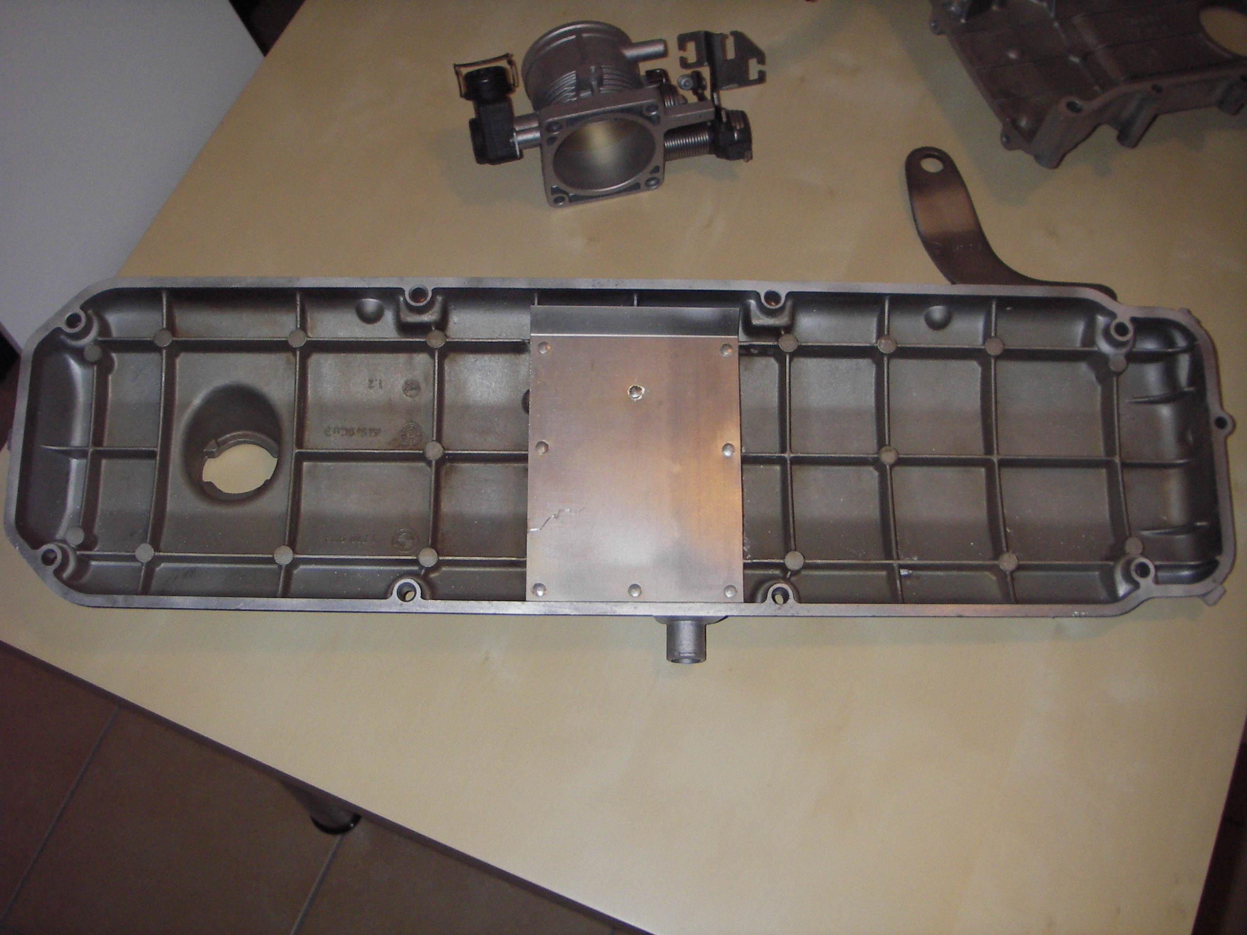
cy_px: 468
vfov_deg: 37.7
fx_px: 1369
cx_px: 624
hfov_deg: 49.0
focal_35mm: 38
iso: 100
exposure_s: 1/30
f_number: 3.3
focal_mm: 6.3
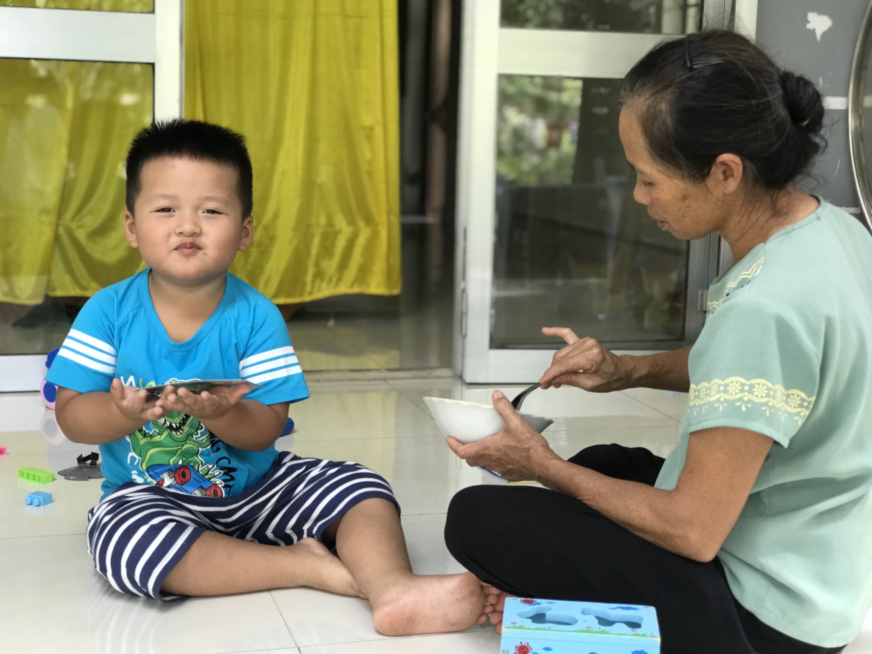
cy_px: 327
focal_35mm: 57
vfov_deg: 25.7
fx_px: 1436
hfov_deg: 33.8
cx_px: 436
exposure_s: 1/50
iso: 32
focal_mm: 6.6
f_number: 2.8
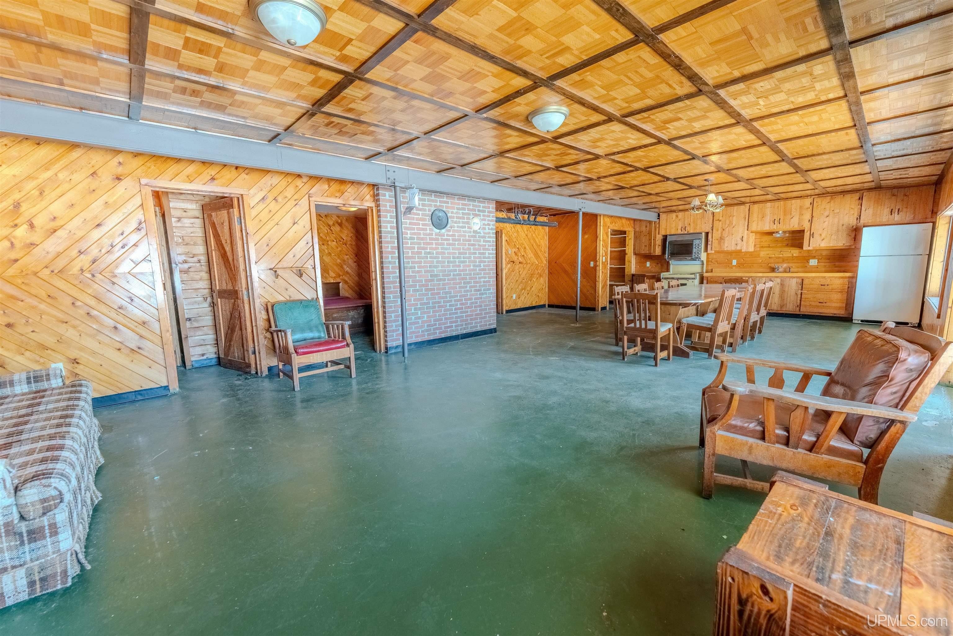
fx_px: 371
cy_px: 318
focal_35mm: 14
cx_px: 476
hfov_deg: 104.3
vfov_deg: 81.2
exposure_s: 1/3200
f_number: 5
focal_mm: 14
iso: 2000
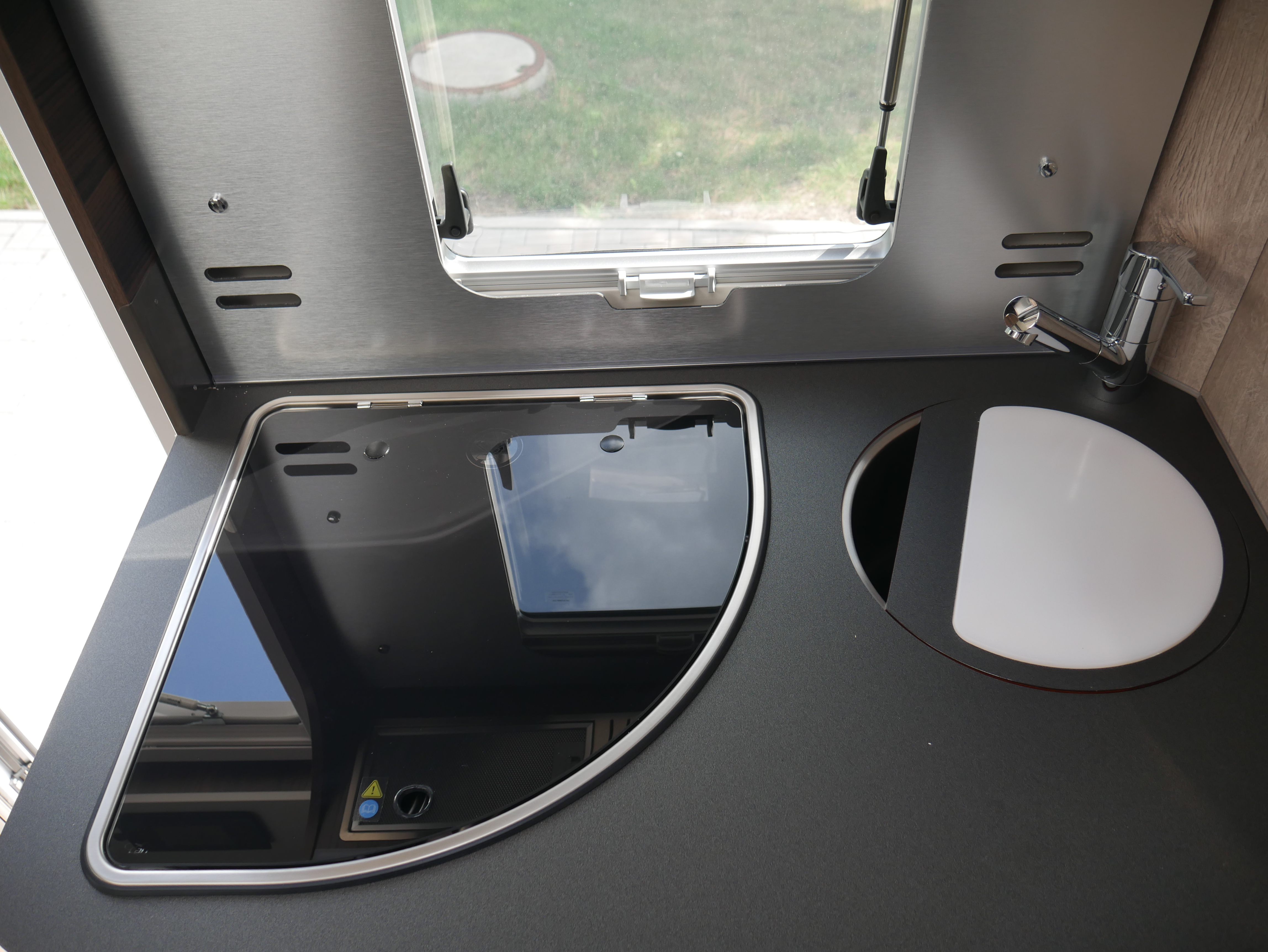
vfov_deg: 49.8
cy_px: 476
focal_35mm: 28
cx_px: 634
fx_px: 1026
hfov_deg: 63.4
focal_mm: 14
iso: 200
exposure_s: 1/125
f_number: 4
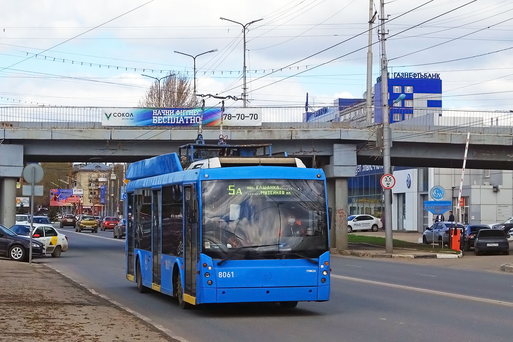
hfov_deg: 37.5
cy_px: 171
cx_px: 256
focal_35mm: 53
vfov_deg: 25.5
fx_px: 755
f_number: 6.3
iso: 125
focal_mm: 19.75
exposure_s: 1/500
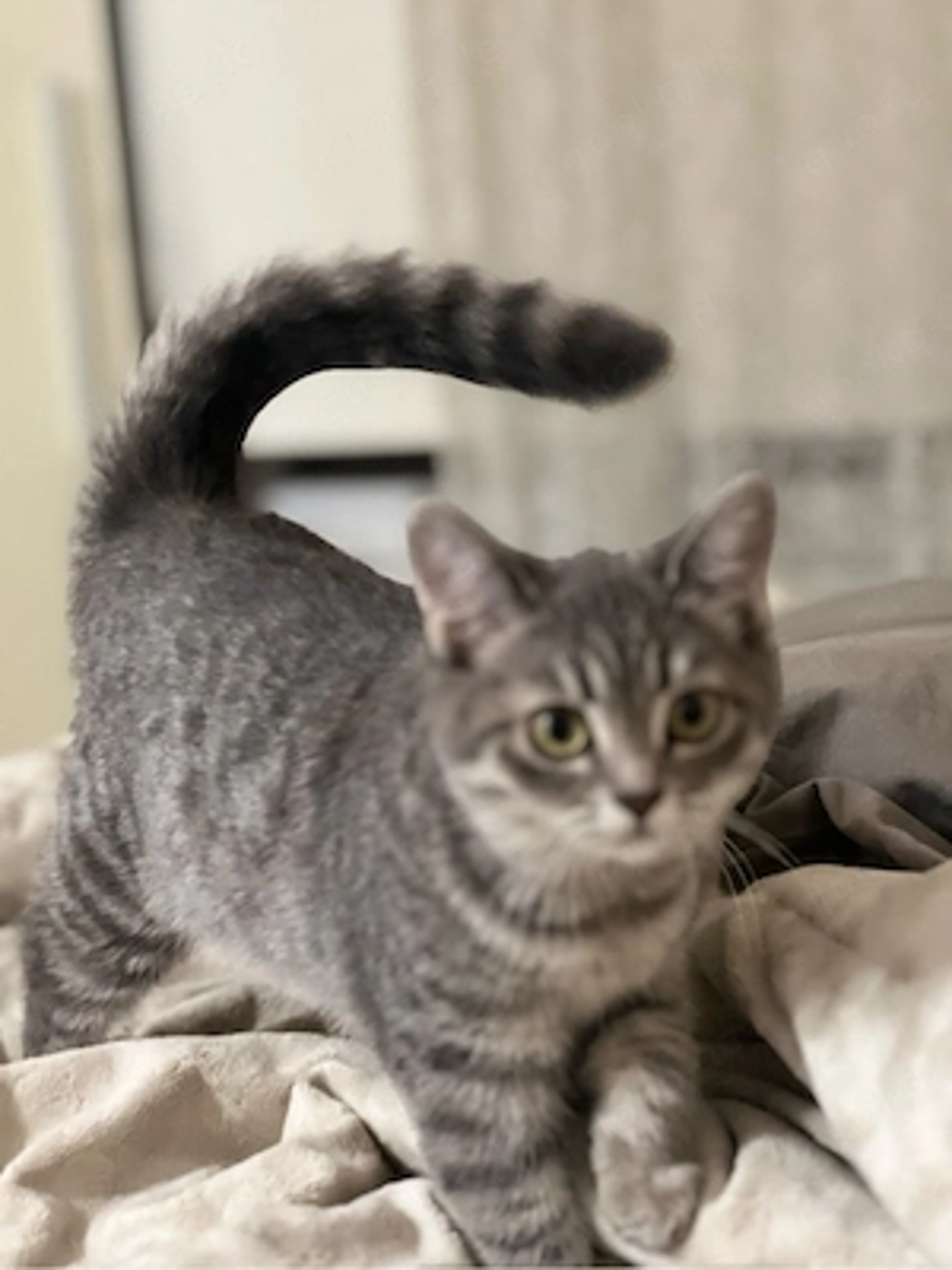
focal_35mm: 77
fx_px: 2824
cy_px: 635
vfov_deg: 25.3
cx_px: 476
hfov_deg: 19.1
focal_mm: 9
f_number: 2.8
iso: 640
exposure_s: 1/14
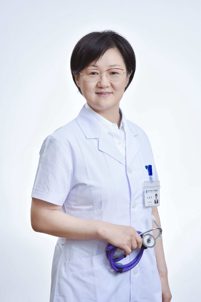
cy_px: 151
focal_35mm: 85
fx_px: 711
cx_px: 100
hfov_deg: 16.1
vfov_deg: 23.9
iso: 100
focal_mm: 85
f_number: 9
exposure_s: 1/40
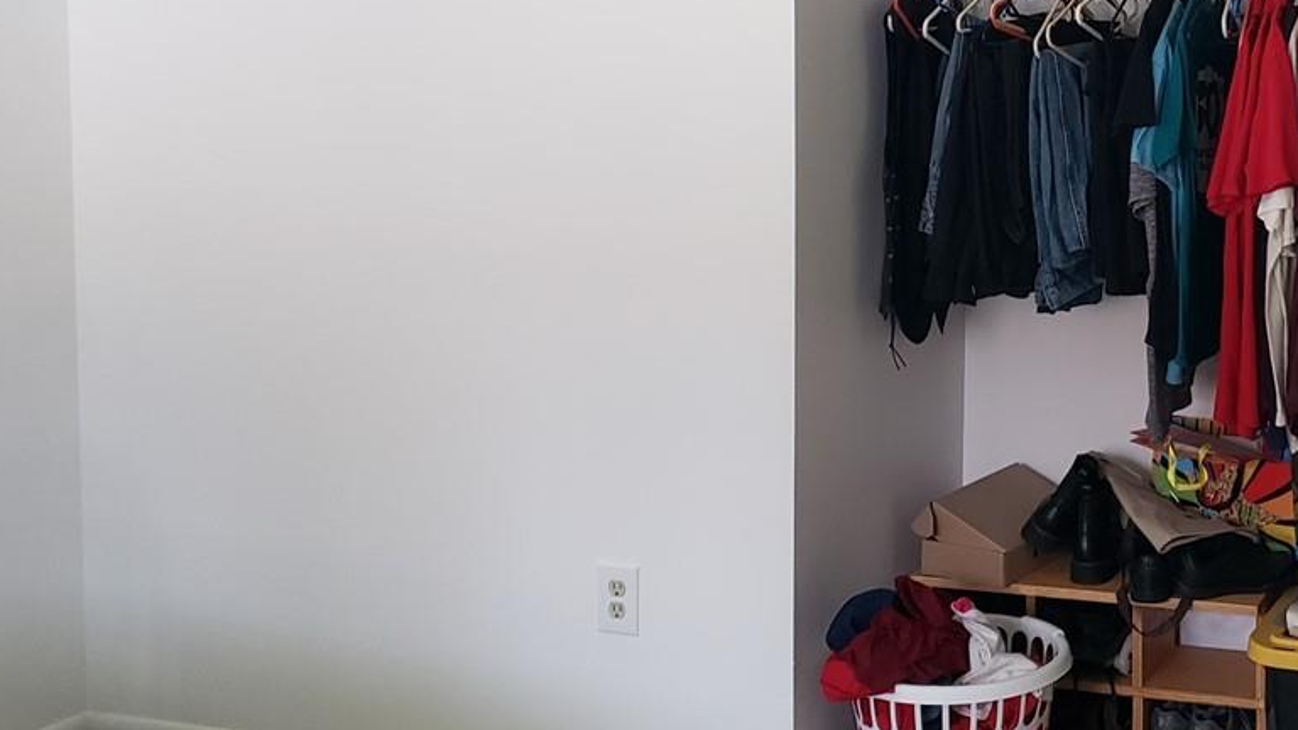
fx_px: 2031
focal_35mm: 59
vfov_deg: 20.0
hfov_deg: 33.4
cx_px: 1195
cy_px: 69
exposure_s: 1/60
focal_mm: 4.3
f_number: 1.5
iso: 250
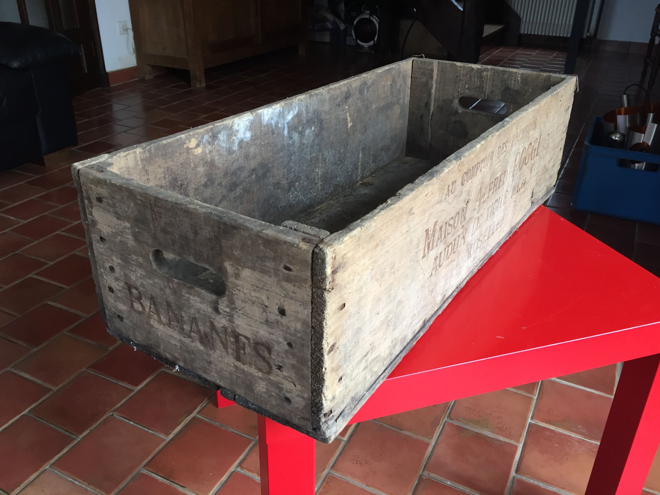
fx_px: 572
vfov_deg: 46.8
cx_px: 332
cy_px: 244
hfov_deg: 60.0
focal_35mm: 30
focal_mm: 4.15
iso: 40
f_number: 2.2
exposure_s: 1/33
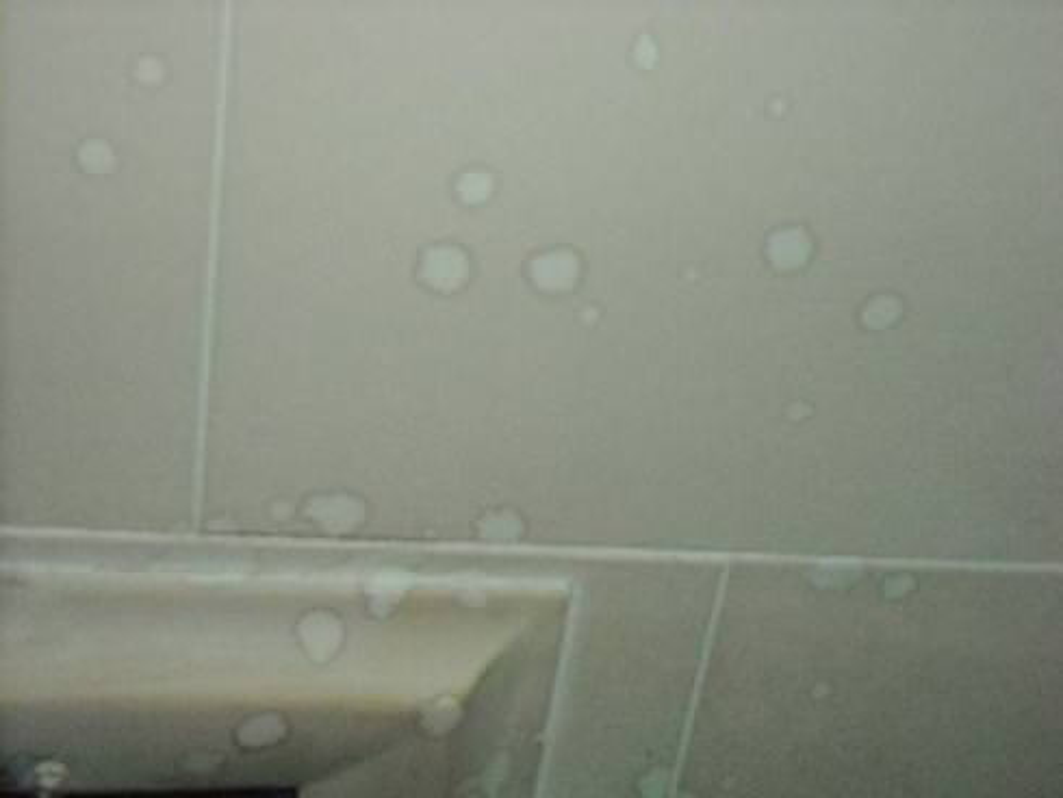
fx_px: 2335
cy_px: 399
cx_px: 532
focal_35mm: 76
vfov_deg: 19.4
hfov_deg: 25.6
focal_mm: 12.3
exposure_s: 1/125
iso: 1600
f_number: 3.9
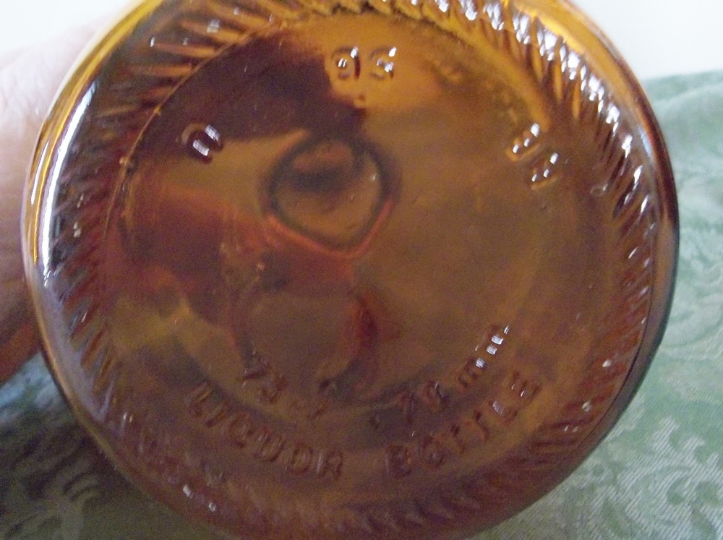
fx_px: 667
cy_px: 270
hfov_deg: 56.9
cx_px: 362
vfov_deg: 44.1
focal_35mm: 32
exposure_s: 1/8
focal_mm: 5.7
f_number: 3.7
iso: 400
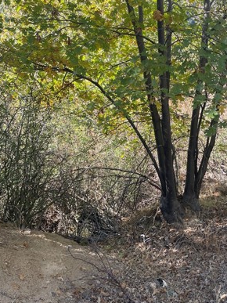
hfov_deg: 33.0
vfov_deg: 43.8
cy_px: 173
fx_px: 376
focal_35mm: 43
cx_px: 166
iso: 32
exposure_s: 1/311
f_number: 1.6
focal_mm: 4.2
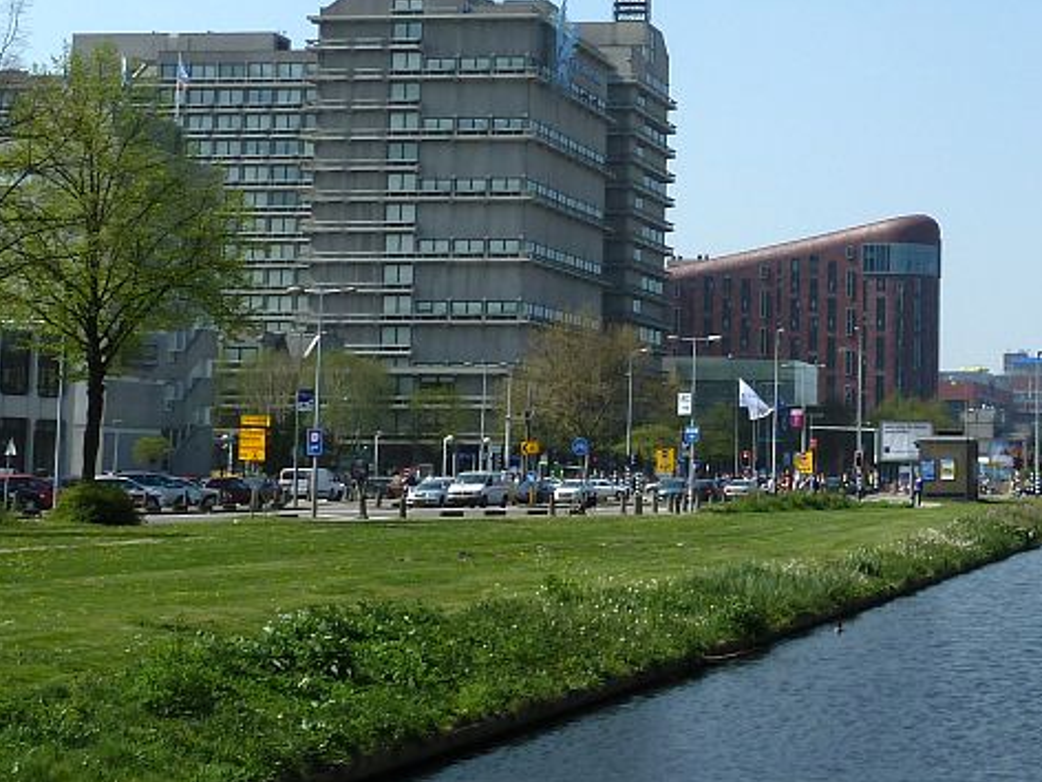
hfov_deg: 24.4
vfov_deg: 19.3
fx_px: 2288
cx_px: 1057
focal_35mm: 76
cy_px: 225
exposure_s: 1/400
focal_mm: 5.7
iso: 80
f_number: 5
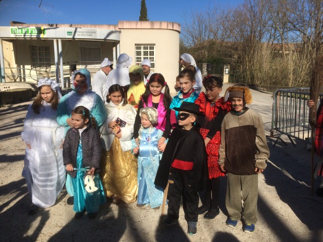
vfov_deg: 48.2
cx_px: 162
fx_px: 271
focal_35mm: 29
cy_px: 121
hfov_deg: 61.7
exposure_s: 1/3731
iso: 32
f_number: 2.2
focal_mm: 4.15
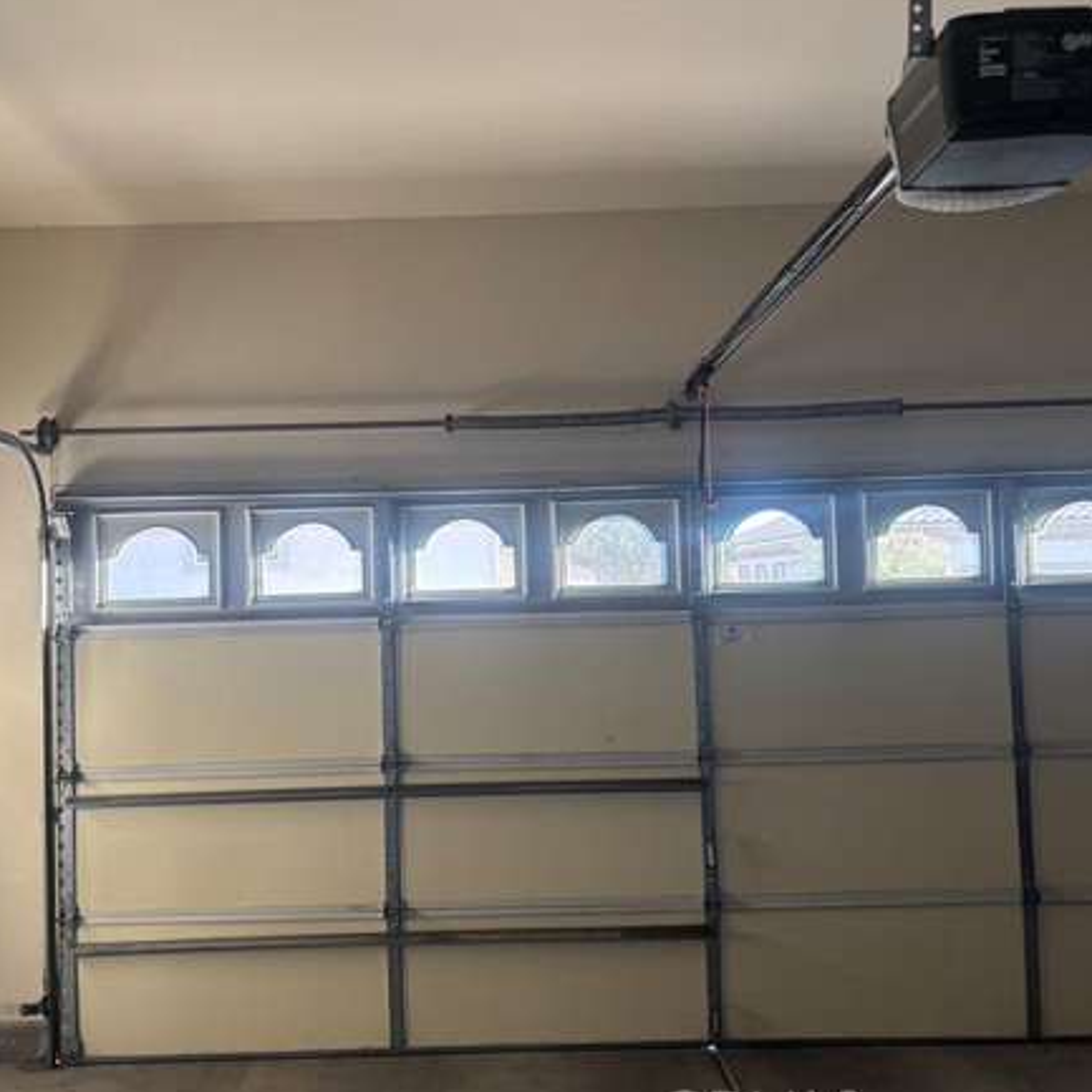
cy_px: 545
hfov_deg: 48.4
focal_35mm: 34
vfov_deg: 48.5
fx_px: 1213
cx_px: 499
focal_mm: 5.96
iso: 125
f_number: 1.6
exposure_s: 1/96
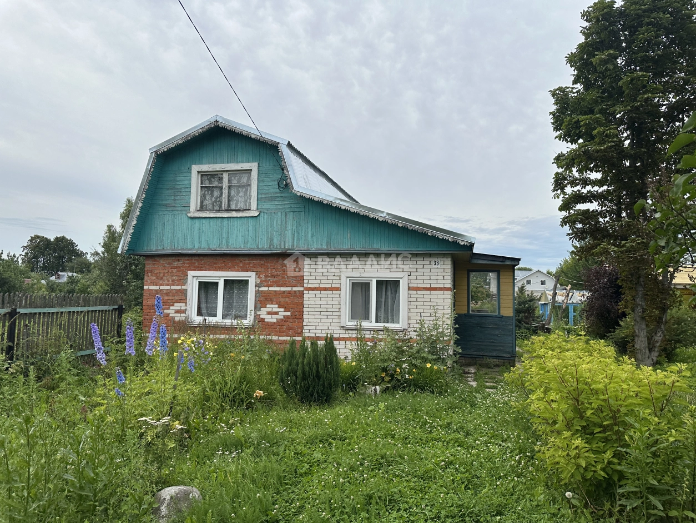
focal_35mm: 24
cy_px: 262
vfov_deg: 56.8
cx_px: 348
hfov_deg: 71.6
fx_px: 483
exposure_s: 1/2155
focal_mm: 6.86
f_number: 1.78
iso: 80
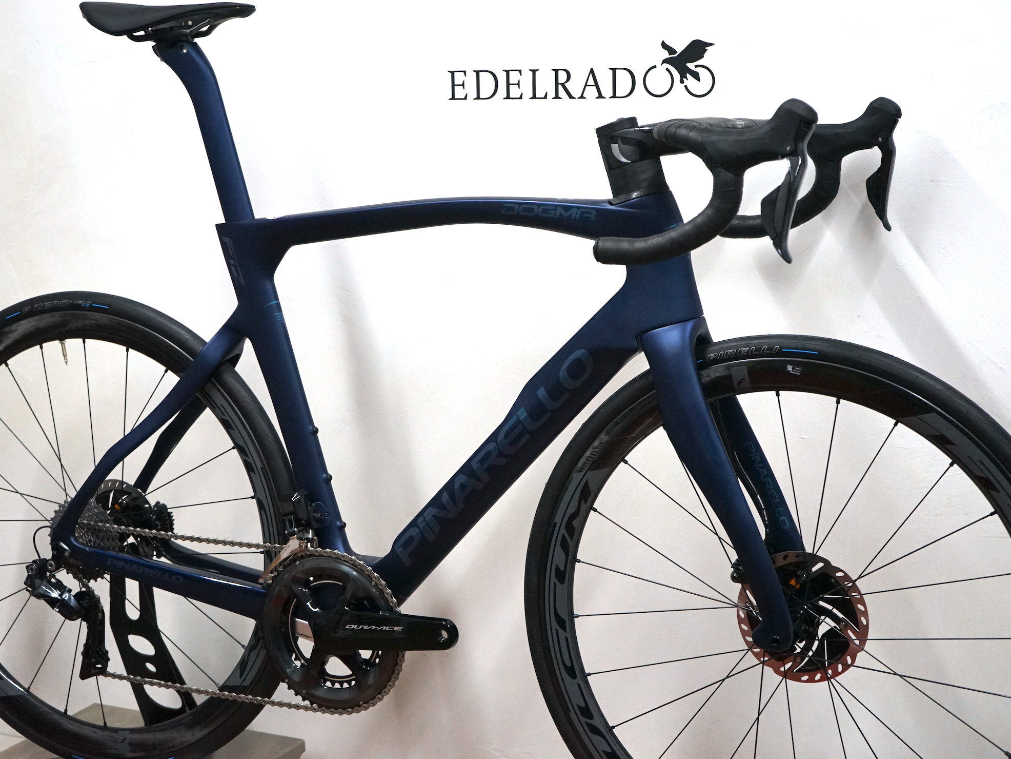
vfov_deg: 25.7
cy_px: 382
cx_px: 502
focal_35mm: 57
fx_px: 1665
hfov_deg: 33.8
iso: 2500
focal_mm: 52
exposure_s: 1/160
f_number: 5
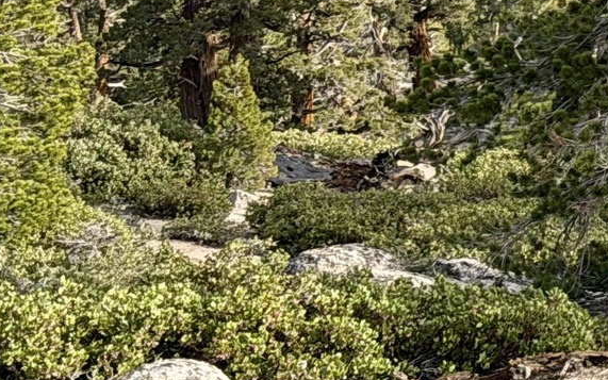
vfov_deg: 6.0
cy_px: -276
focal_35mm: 214
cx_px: 1268
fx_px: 3546
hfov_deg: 9.1
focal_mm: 6.76
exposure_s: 1/2208
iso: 80
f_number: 1.78
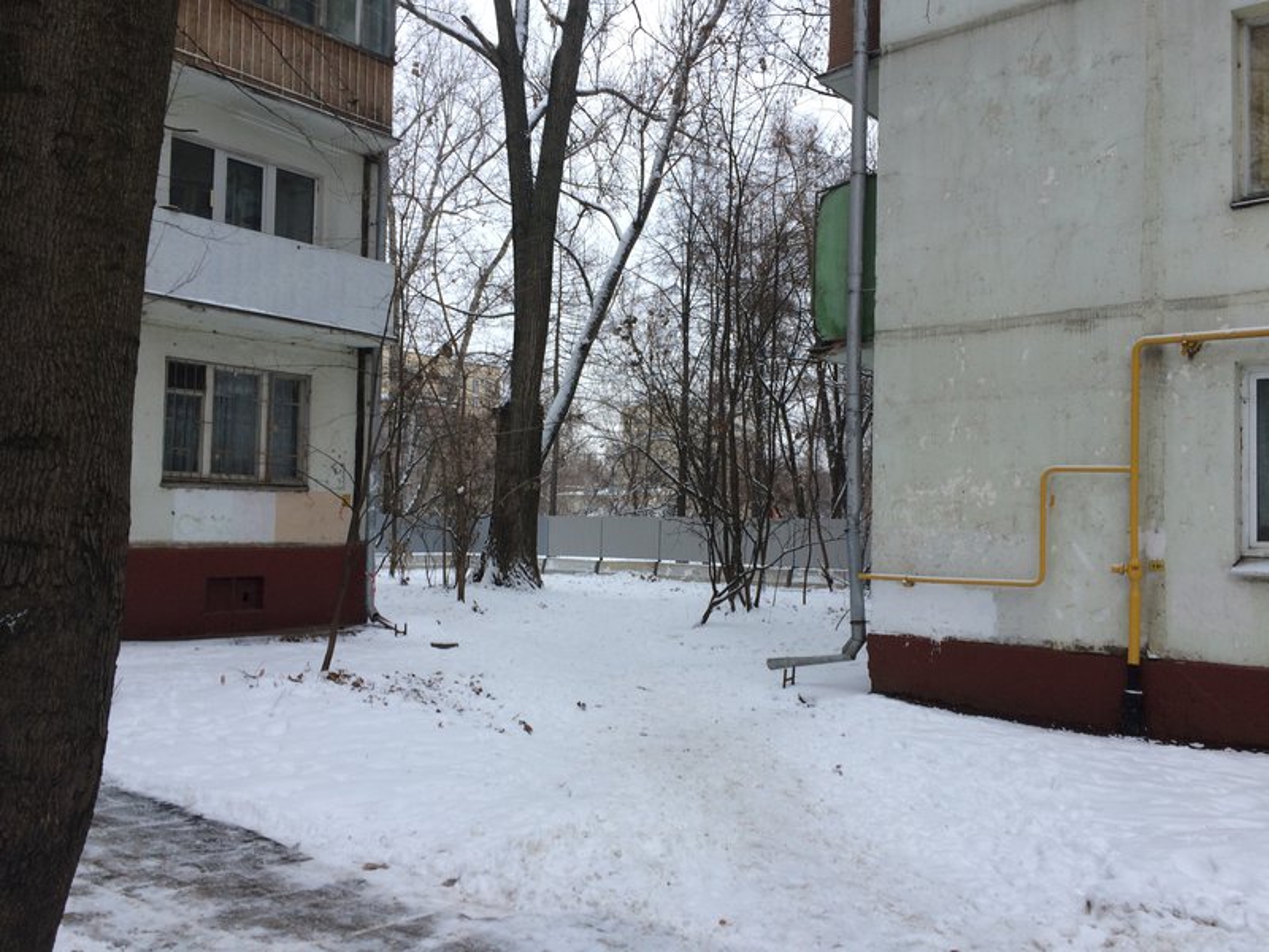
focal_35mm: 29
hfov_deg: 61.7
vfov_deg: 48.2
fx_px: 1063
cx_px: 634
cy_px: 476
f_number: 2.2
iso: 40
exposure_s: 1/50
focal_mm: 4.15
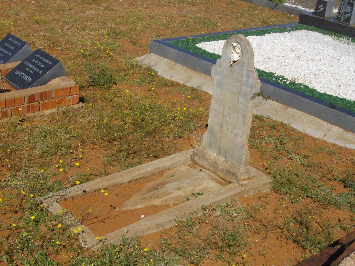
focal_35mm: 56
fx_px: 574
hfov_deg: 34.3
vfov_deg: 26.1
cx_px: 178
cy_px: 133
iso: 80
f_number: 6
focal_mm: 9.2
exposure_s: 1/640
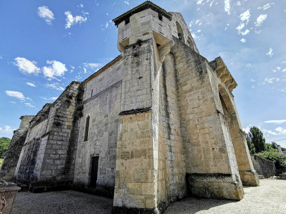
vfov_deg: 74.7
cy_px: 107
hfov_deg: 91.0
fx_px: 140
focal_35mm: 17
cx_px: 143
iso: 50
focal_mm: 2.26
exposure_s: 6
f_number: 2.2
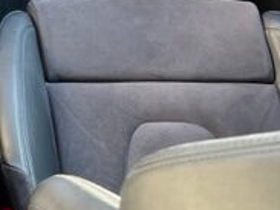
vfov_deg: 15.4
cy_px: -67
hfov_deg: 19.4
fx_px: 736
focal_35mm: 91
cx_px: -110
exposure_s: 1/121
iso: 100
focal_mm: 5.7
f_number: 1.5
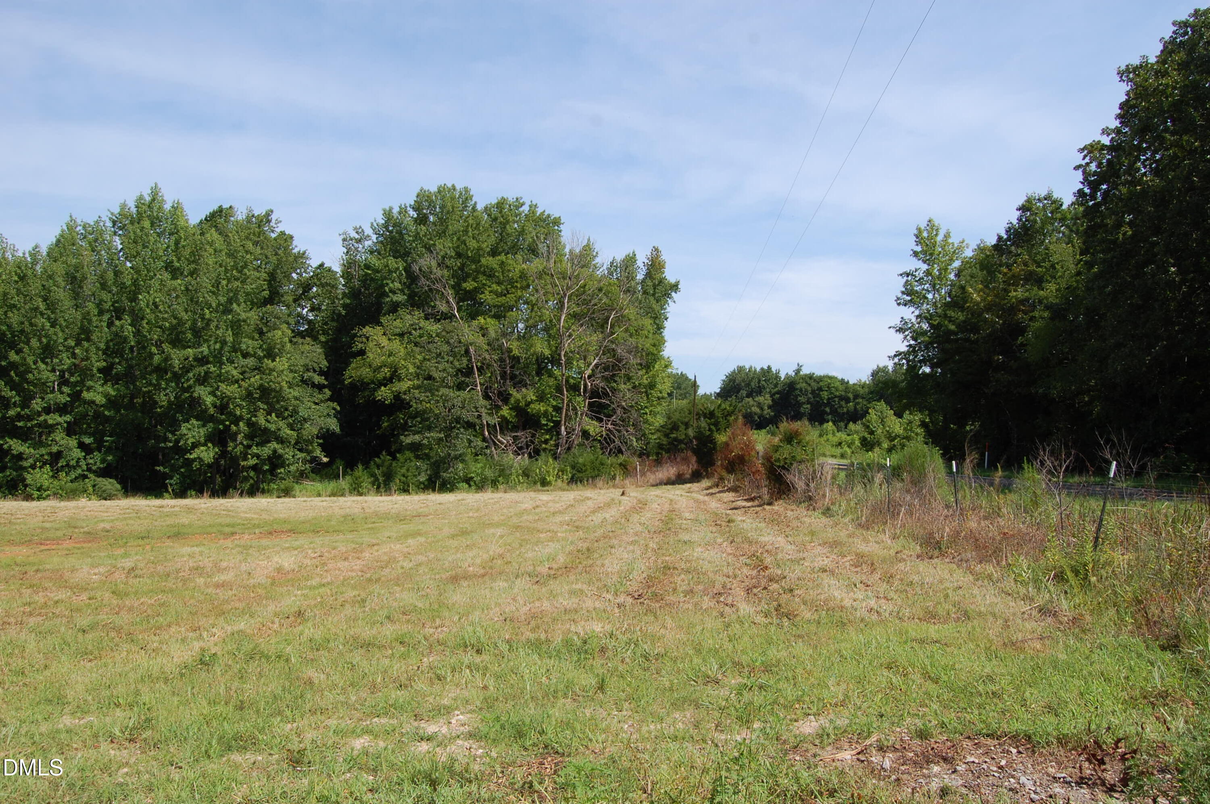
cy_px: 402
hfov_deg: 67.4
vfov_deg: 47.8
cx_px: 605
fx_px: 907
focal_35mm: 27
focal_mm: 18
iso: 200
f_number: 9
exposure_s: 1/320
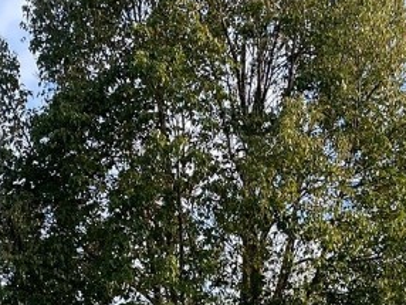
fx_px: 1092
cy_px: 540
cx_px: 264
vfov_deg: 14.2
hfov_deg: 21.0
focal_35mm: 93
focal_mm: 5.1
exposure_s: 1/1130
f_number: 1.6
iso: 50
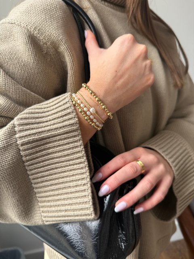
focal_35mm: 24
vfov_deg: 71.6
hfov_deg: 56.8
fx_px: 179
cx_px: 97
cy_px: 130
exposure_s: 1/121
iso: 200
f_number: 1.78
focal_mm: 6.76
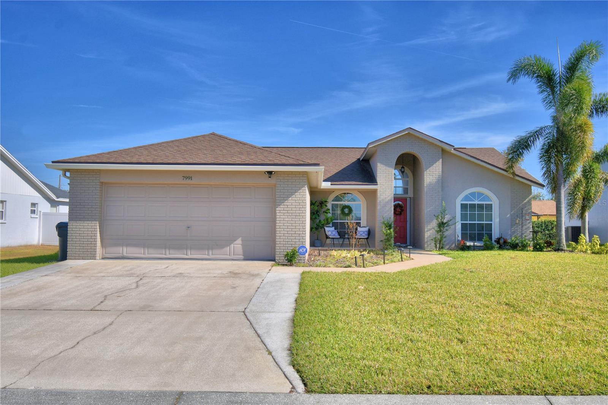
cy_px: 202
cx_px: 304
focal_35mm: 30
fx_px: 507
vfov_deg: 43.6
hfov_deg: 61.9
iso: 100
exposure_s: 1/1000
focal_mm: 20
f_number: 5.6
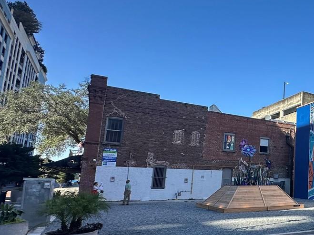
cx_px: 355
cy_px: 143
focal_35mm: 34
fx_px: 308
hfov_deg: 41.5
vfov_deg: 41.5
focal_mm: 2.22
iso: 40
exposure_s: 1/556
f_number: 2.2
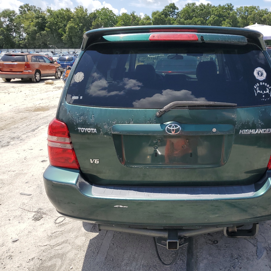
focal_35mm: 31
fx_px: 275
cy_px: 134
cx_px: 177
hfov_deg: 51.7
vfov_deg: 52.5
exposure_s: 1/2500
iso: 50
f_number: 1.5
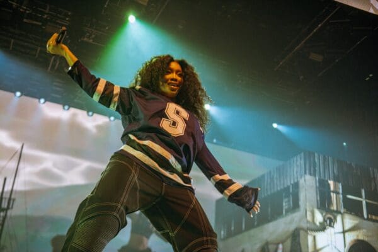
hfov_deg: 42.7
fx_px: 483
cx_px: 189
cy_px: 126
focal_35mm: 46
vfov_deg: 29.2
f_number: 2.8
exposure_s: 1/400
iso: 1000
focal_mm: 46
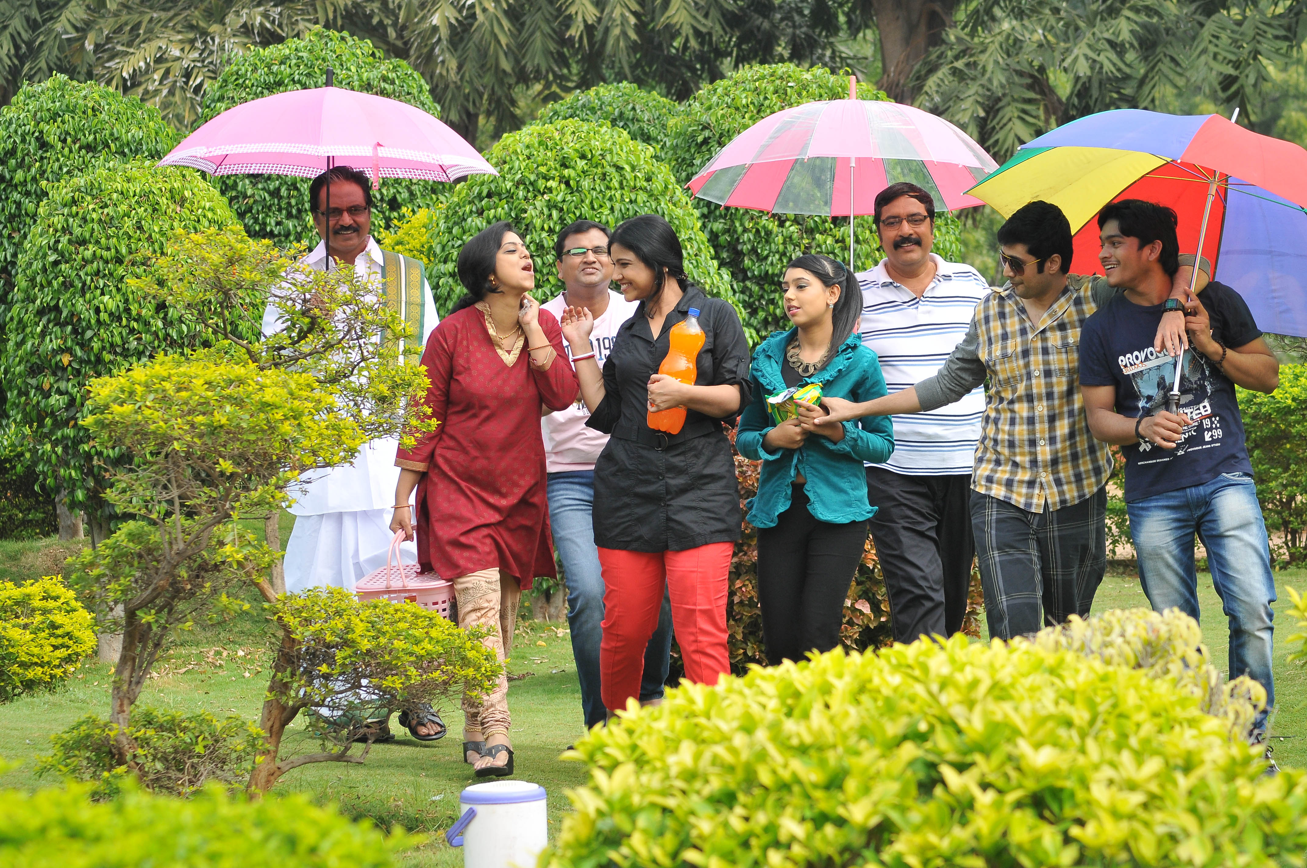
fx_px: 6092
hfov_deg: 12.2
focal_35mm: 168
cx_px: 654
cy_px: 434
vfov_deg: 8.2
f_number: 7.1
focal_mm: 112
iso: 400
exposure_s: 1/400
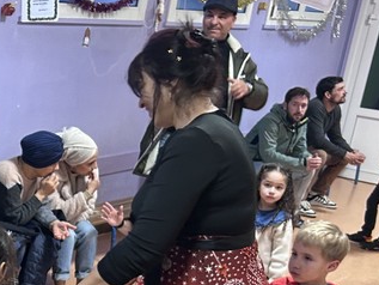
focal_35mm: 82
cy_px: 305
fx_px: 898
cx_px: -71
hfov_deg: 22.1
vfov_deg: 17.5
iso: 160
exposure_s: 1/50
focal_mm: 5.7
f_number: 1.5
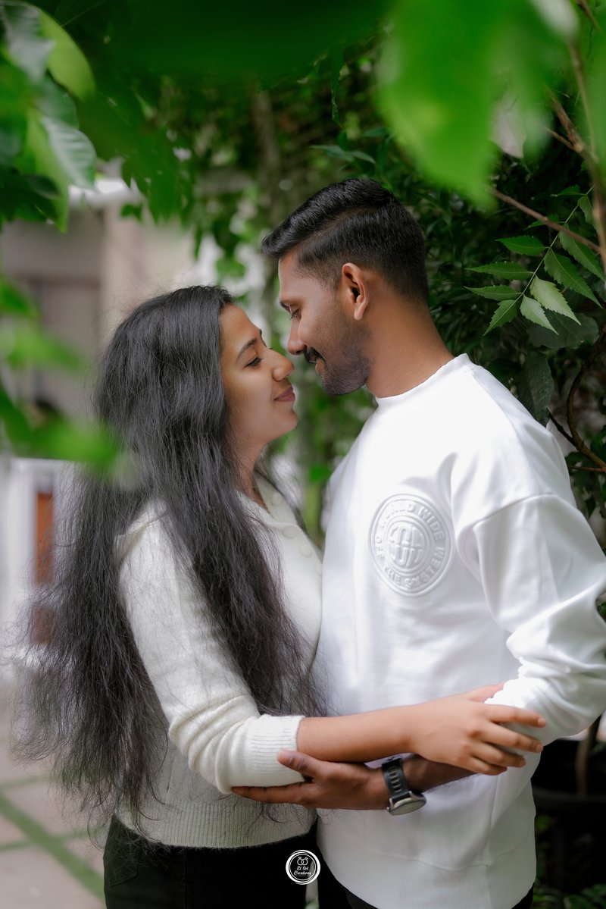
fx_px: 1262
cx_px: 303
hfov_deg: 27.0
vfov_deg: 39.6
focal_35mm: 50
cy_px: 454
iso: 250
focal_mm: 50
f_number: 1.4
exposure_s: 1/640
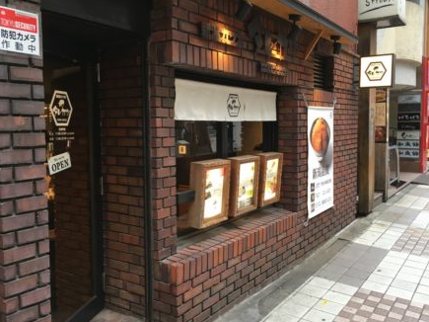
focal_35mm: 32
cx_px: 225
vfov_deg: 44.1
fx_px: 396
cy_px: 152
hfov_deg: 56.8
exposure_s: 1/30
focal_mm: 4.15
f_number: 2.2
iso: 25
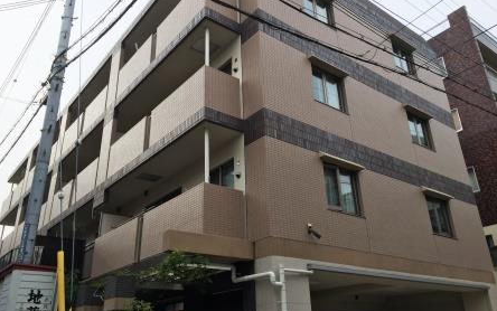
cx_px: 248
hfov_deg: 61.2
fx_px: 420
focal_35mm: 31
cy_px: 148
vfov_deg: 40.6
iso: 32
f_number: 2.2
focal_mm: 4.15
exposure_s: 1/989
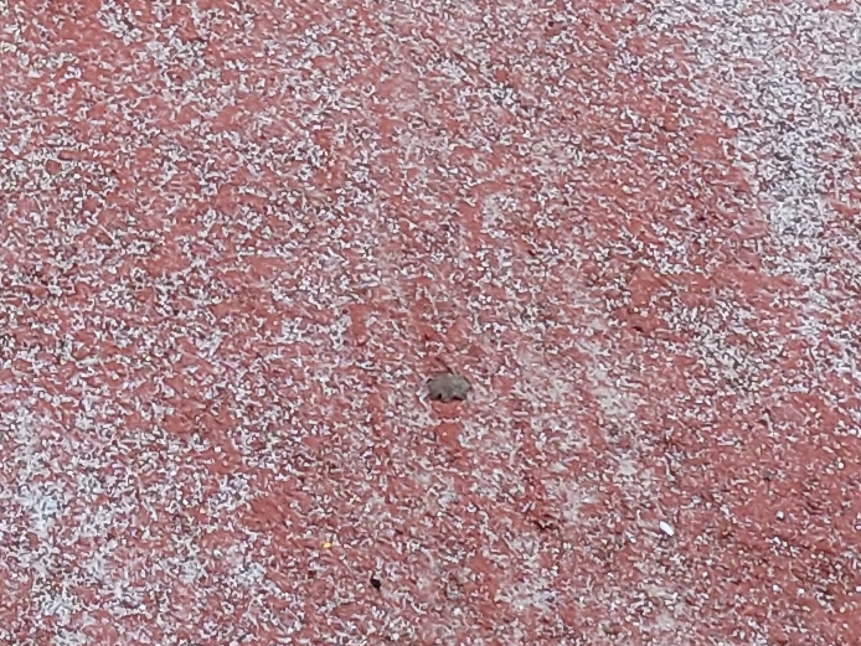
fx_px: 3757
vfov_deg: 9.0
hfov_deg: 12.4
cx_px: -438
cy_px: -851
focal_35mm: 151
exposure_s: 1/120
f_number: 1.8
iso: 64
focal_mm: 5.4
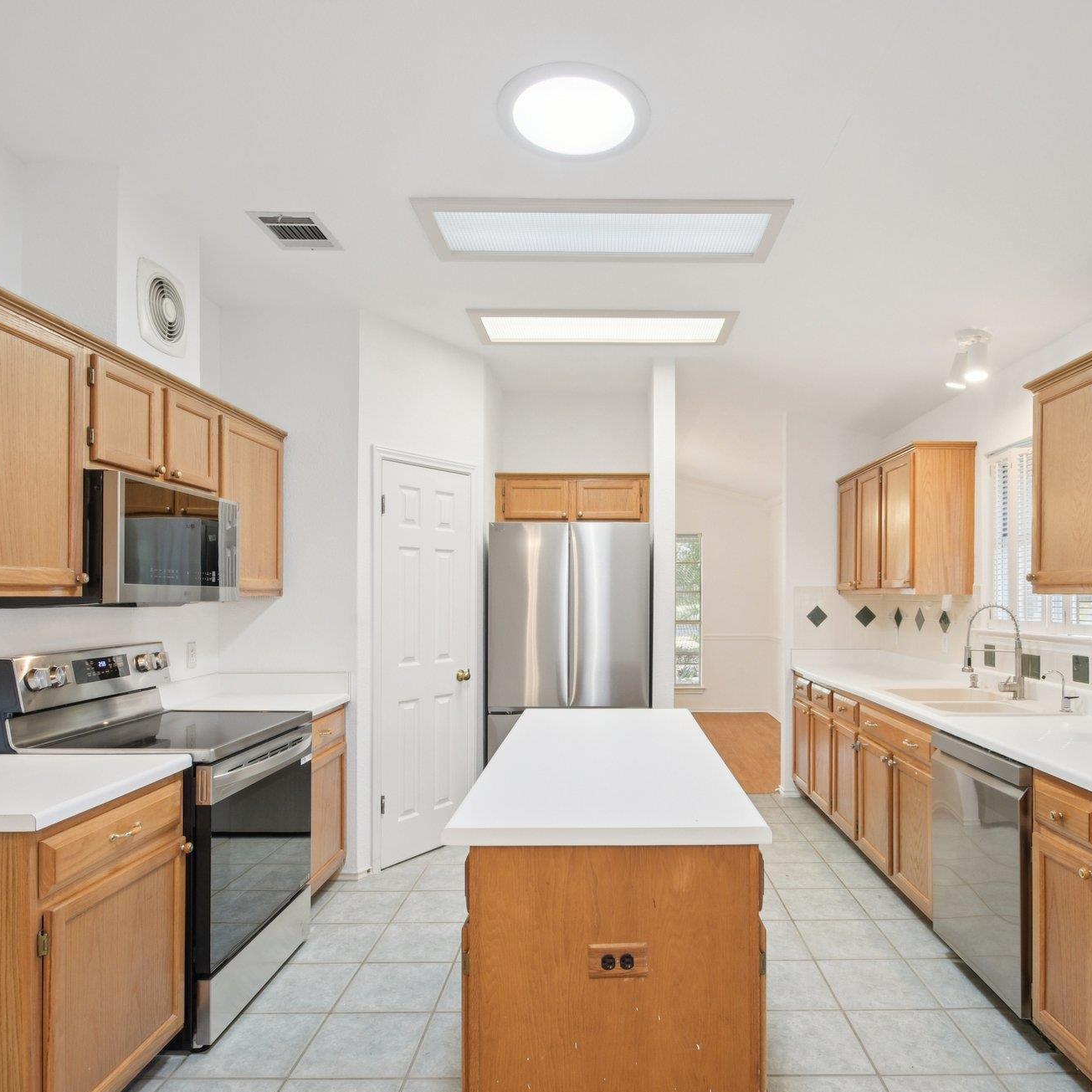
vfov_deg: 74.8
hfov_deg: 74.4
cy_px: 564
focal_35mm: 20
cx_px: 625
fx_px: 714
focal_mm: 10
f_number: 8
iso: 400
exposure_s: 1/5
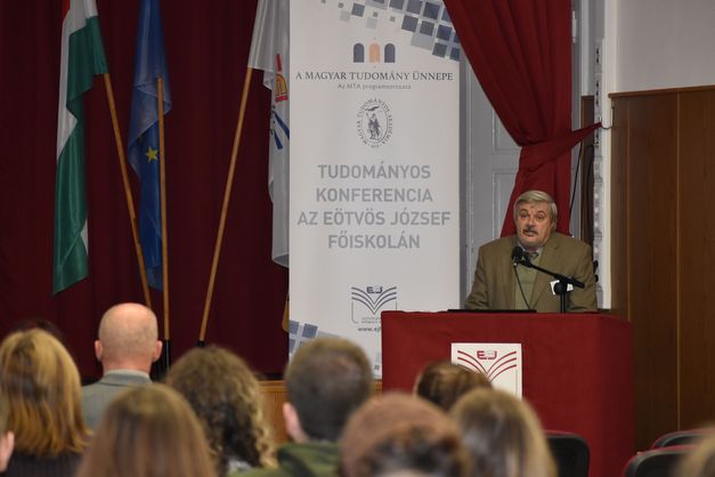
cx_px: 358
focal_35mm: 165
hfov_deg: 12.5
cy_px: 238
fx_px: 3277
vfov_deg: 8.3
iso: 1600
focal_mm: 110
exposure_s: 1/80
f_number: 4.8
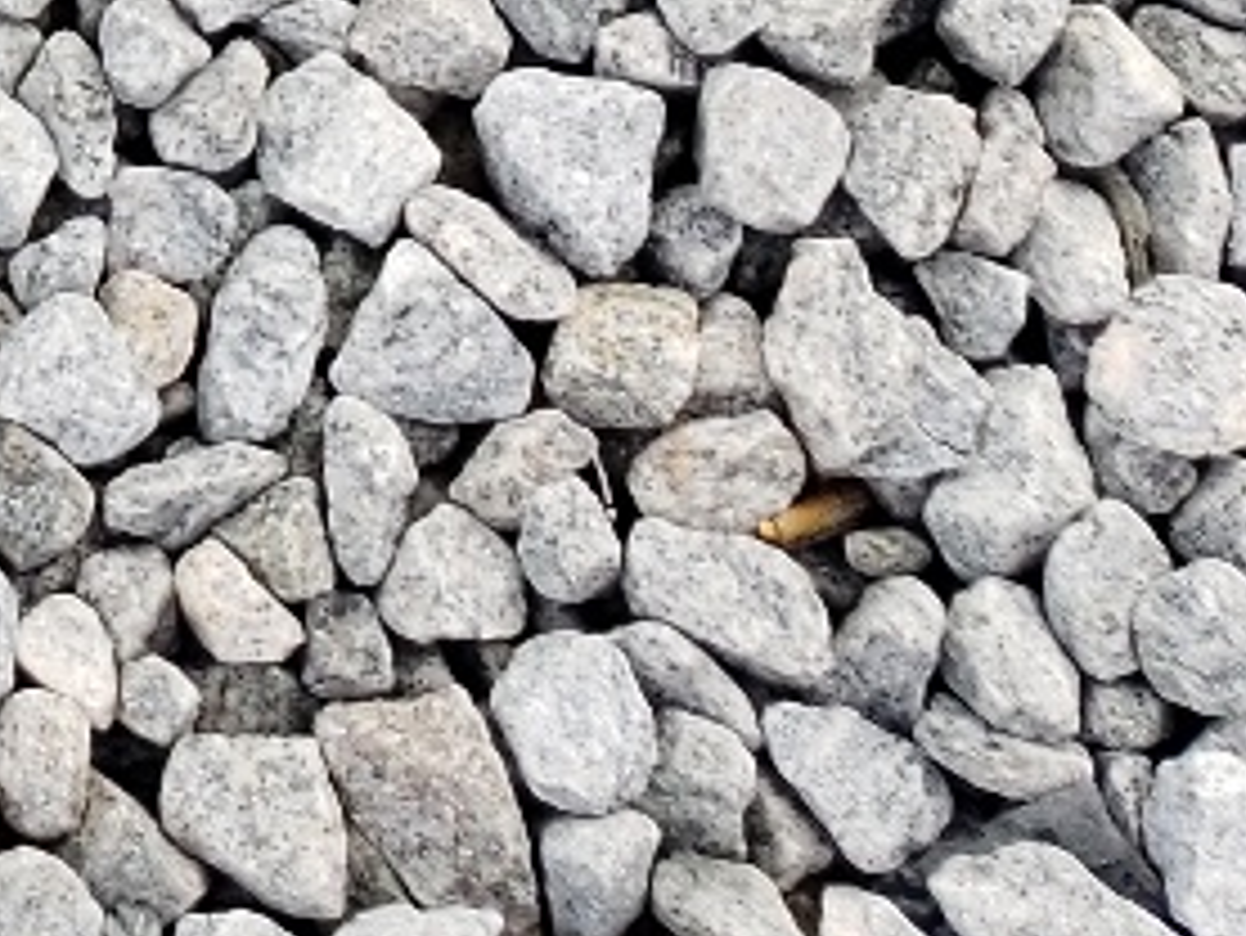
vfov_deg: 8.6
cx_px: -1543
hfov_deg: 11.4
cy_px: -1629
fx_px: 5402
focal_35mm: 150
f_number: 1.5
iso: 50
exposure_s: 1/556
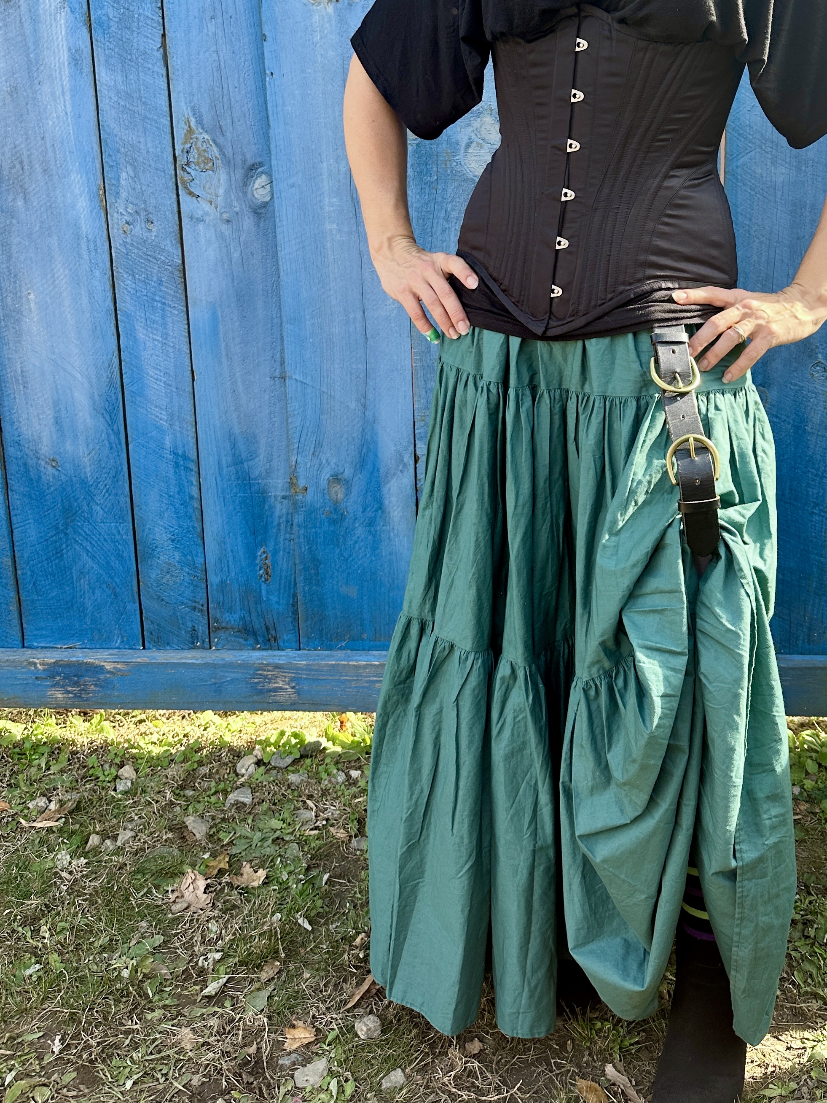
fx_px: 1178
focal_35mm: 37
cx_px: 573
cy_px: 313
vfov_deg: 48.7
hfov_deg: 38.1
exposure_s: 1/503
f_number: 1.78
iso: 80
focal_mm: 6.86
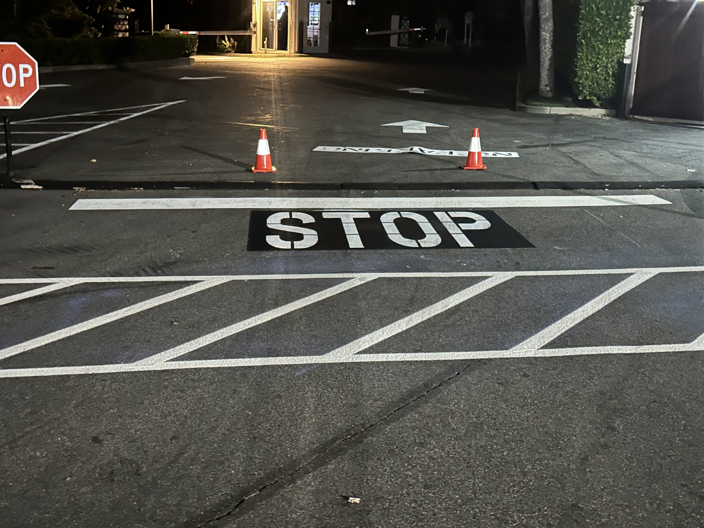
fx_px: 976
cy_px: 264
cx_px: 352
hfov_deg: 39.7
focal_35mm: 48
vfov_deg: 30.3
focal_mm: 6.86
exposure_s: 1/9
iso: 640
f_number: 1.78
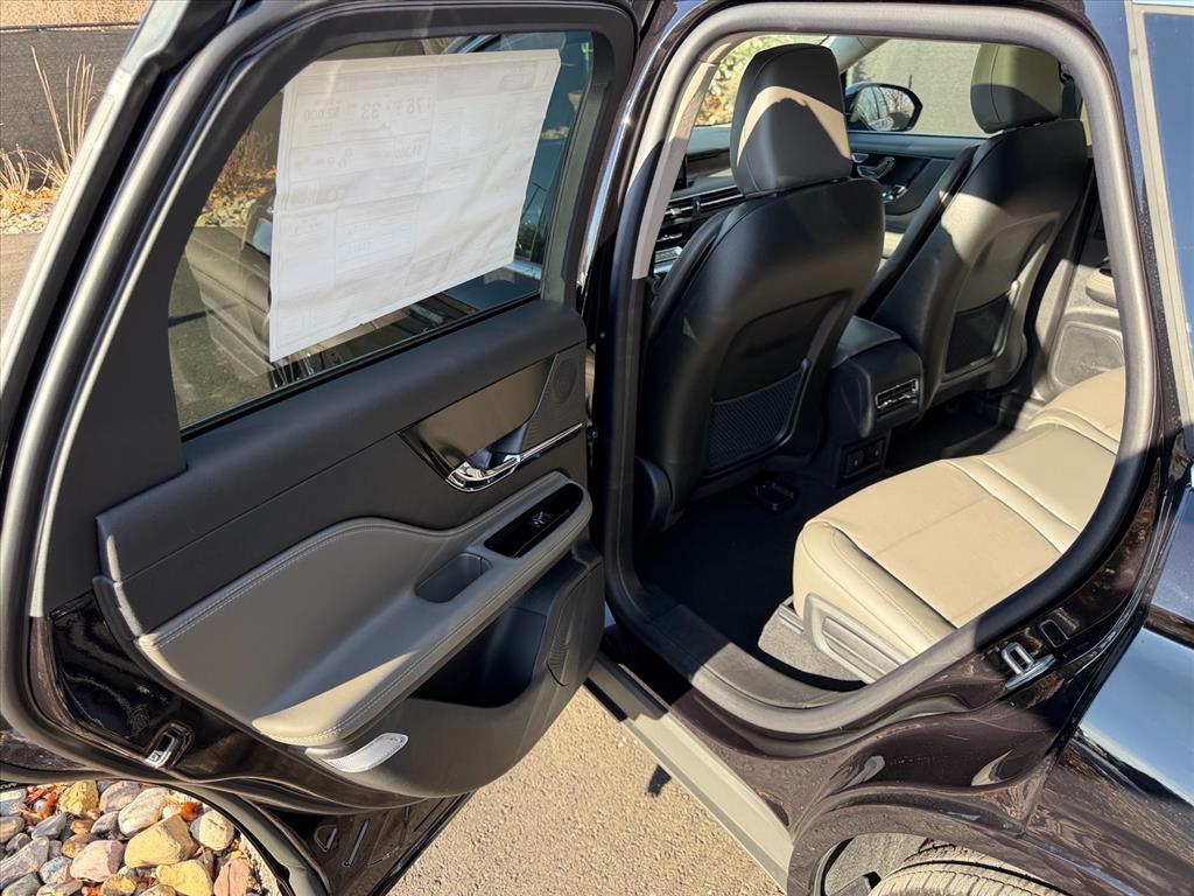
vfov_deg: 56.8
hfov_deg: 71.6
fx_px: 828
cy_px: 448
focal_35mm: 24
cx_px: 597
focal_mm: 6.76
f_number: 1.78
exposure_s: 1/322
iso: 80
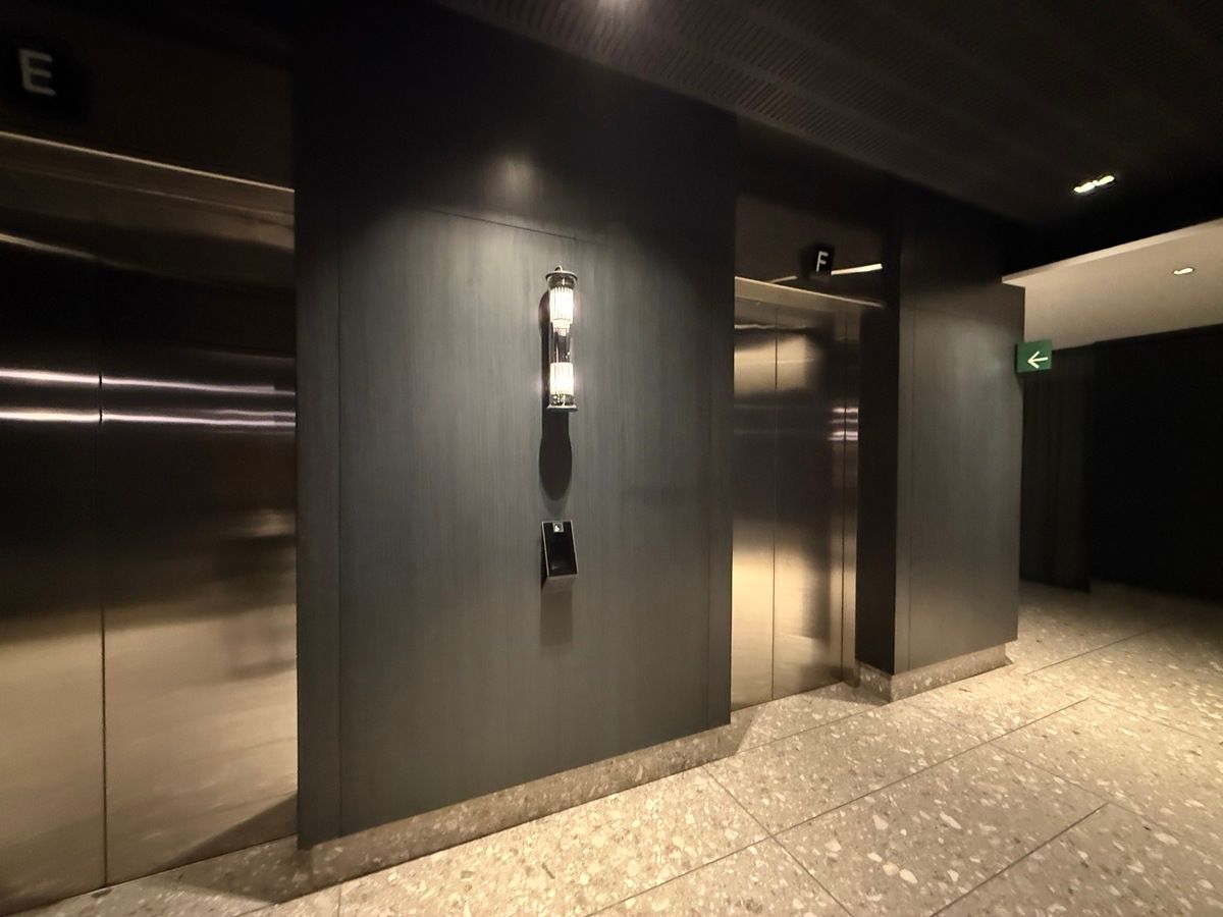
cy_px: 458
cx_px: 612
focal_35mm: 14
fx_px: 495
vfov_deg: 85.7
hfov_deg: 102.1
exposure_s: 1/30
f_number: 2.2
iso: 1250
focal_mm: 2.22
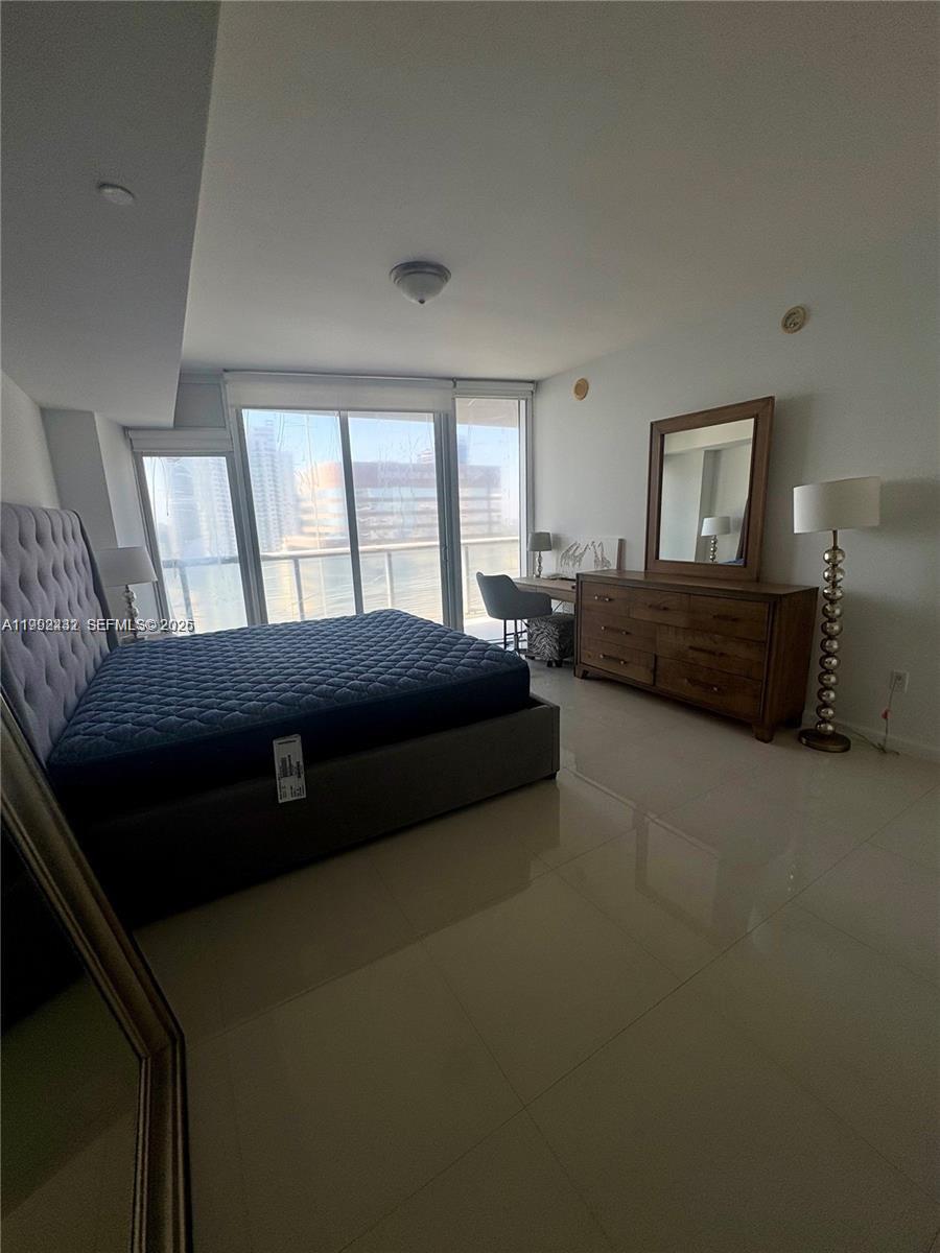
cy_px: 626
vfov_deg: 102.1
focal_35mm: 14
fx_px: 507
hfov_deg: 85.7
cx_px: 470
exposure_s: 1/286
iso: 40
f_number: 2.2
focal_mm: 2.22
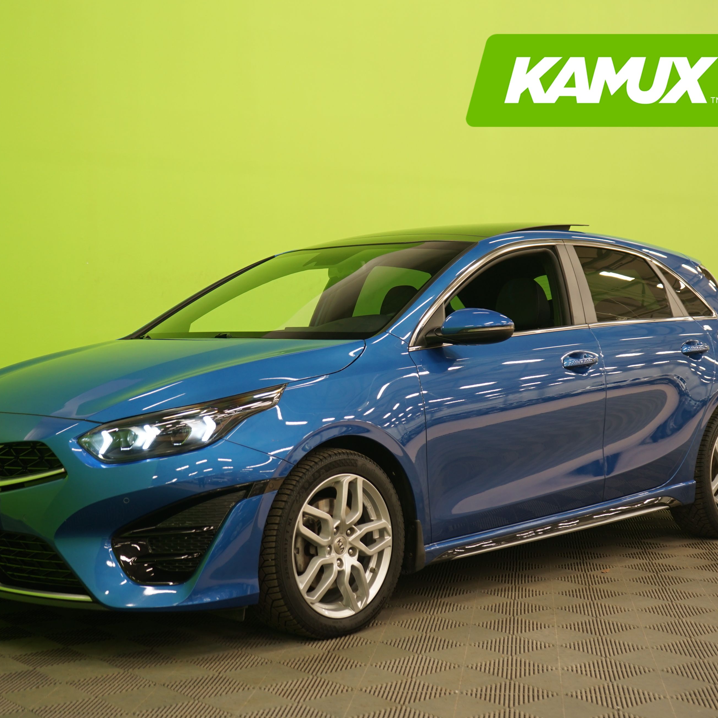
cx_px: 330
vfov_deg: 31.1
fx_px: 1291
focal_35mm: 55
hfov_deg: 31.1
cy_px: 360
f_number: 4.5
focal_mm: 43
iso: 400
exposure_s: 1/8
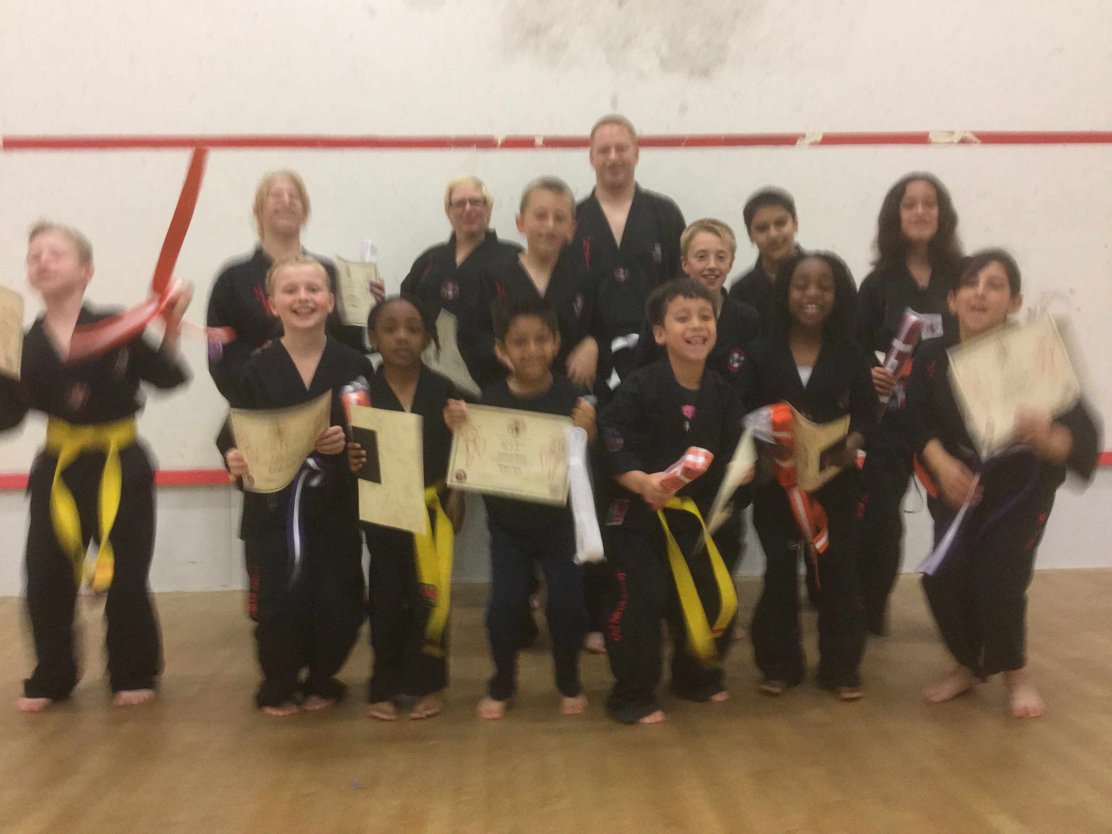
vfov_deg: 45.4
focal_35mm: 31
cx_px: 556
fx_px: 996
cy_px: 417
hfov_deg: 58.4
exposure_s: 1/33
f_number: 2.4
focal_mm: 3.3
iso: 160
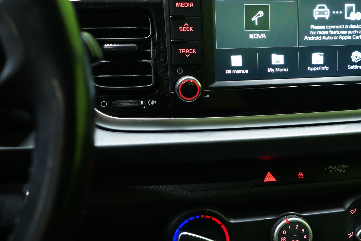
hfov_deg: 31.3
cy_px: 133
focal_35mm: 62
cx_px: 305
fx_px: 622
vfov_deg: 21.9
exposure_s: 1/20
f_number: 4.5
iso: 1000
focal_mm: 35
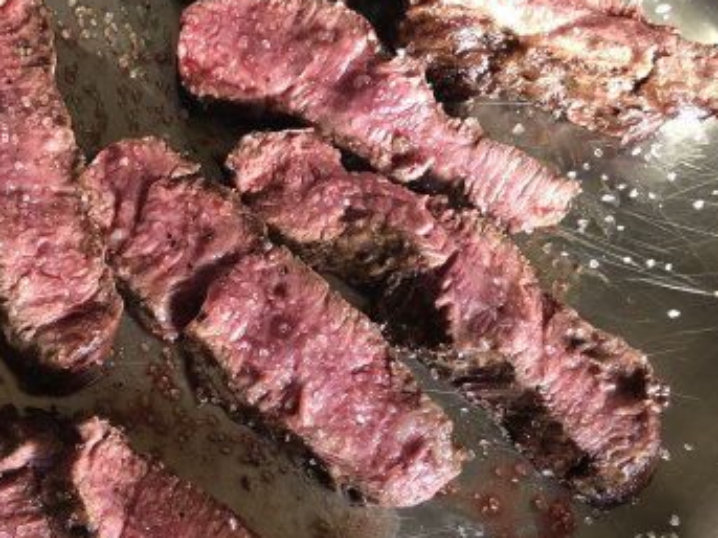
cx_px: 117
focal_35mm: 50
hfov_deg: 36.5
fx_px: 1037
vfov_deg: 28.5
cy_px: 420
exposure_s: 1/15
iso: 40
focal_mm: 3.99
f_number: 1.8
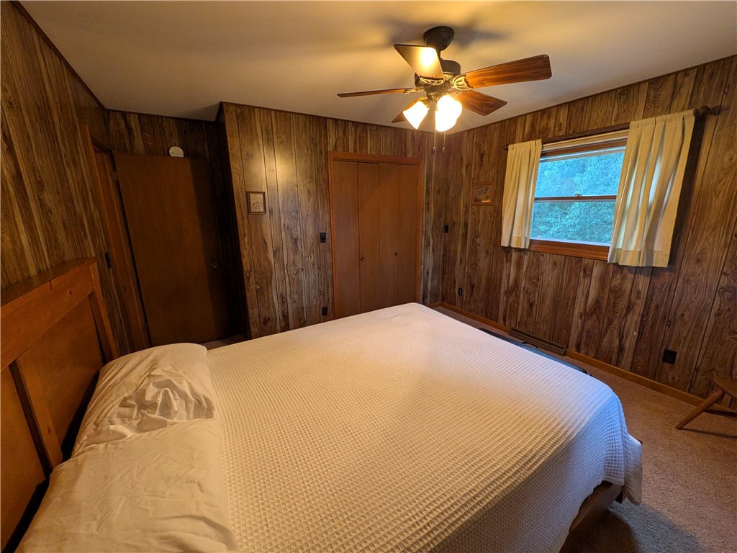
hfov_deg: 106.2
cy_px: 276
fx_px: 277
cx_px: 368
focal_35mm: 13
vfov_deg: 89.9
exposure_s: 1/24
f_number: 2.2
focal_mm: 1.54
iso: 184
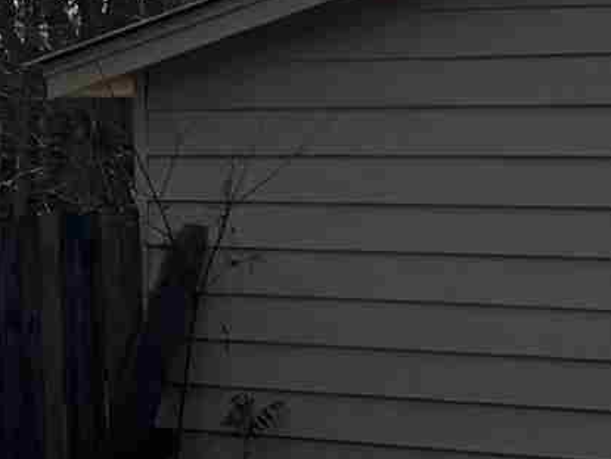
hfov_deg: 10.9
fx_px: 3144
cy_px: 27
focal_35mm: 178
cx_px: -146
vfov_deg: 8.3
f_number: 1.78
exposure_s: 1/14286
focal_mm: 6.76
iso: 125
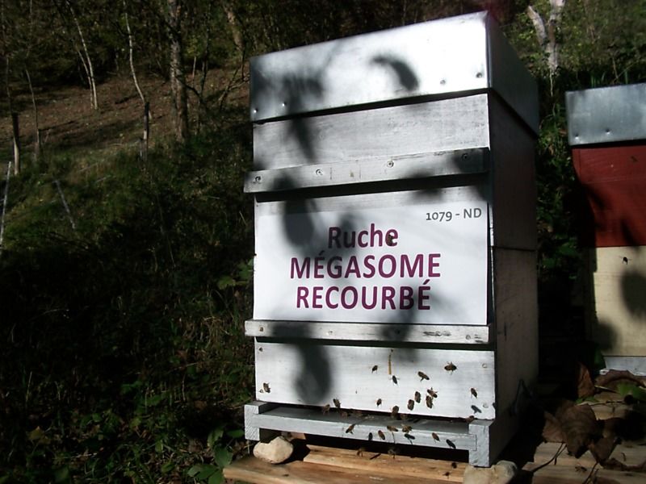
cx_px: 323
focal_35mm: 32
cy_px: 242
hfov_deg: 56.8
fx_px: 597
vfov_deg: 44.2
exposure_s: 1/500
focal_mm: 5.7
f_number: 5.5
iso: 80
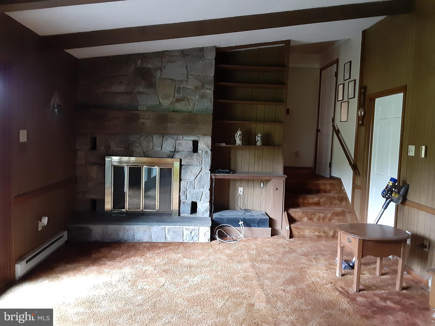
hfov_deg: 65.3
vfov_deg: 51.4
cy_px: 163
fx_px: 339
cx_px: 218
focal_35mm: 27
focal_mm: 2.91
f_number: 1.9
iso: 500
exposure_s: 1/20
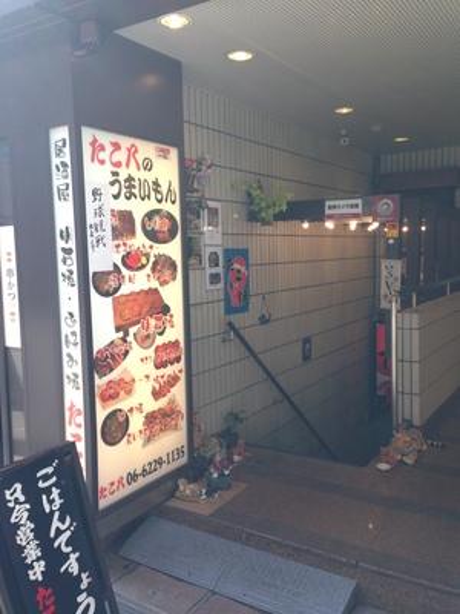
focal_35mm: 33
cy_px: 307
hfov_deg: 42.9
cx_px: 230
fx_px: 585
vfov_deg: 55.4
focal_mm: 4.12
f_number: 2.4
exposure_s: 1/129
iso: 50
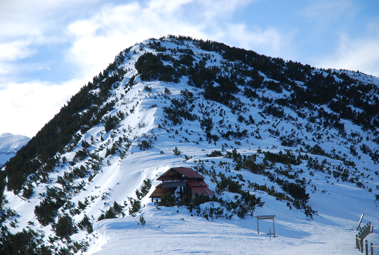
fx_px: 1108
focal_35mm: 105
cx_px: 190
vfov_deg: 13.1
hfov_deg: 19.4
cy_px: 128
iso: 125
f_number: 5.6
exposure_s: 1/500
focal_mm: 70
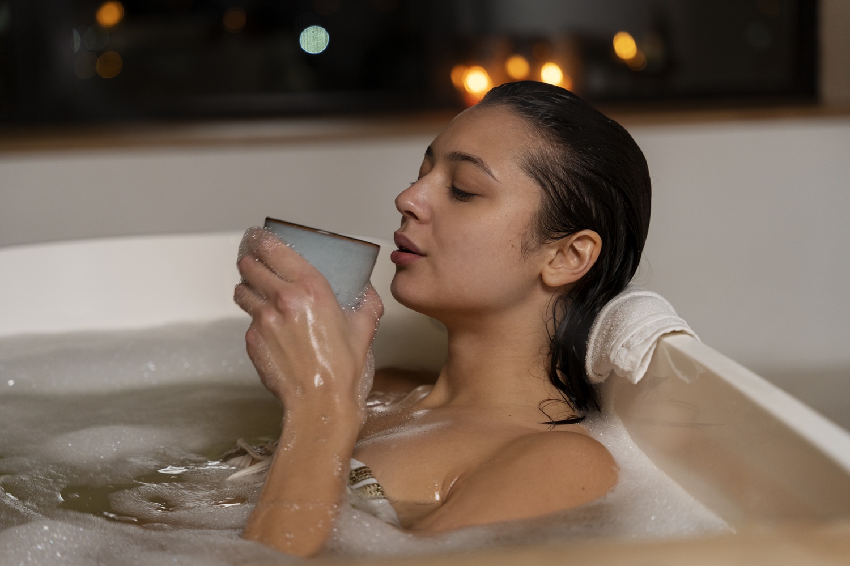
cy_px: 283
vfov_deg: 19.4
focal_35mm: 70
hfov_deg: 28.9
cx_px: 425
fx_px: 1652
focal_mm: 70
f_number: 2.8
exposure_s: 1/60
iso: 500
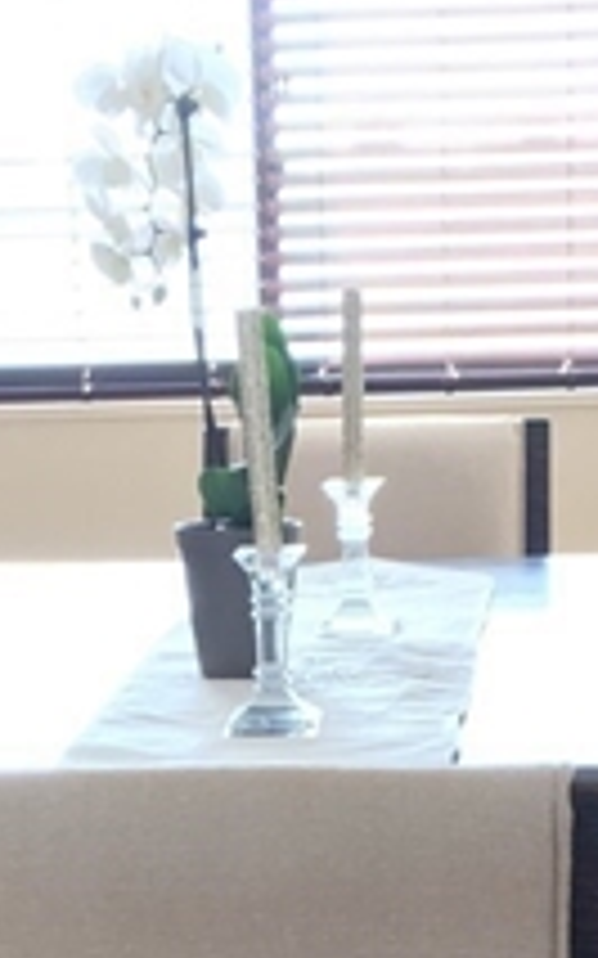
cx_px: 279
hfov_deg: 11.8
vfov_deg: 18.1
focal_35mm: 111
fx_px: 2896
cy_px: 1066
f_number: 2.2
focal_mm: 4.15
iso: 50
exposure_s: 1/30
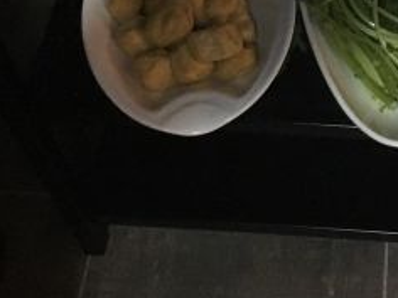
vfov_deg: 15.9
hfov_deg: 22.3
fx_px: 989
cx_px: 344
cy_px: -130
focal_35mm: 86
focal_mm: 4.15
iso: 250
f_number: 2.2
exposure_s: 1/17
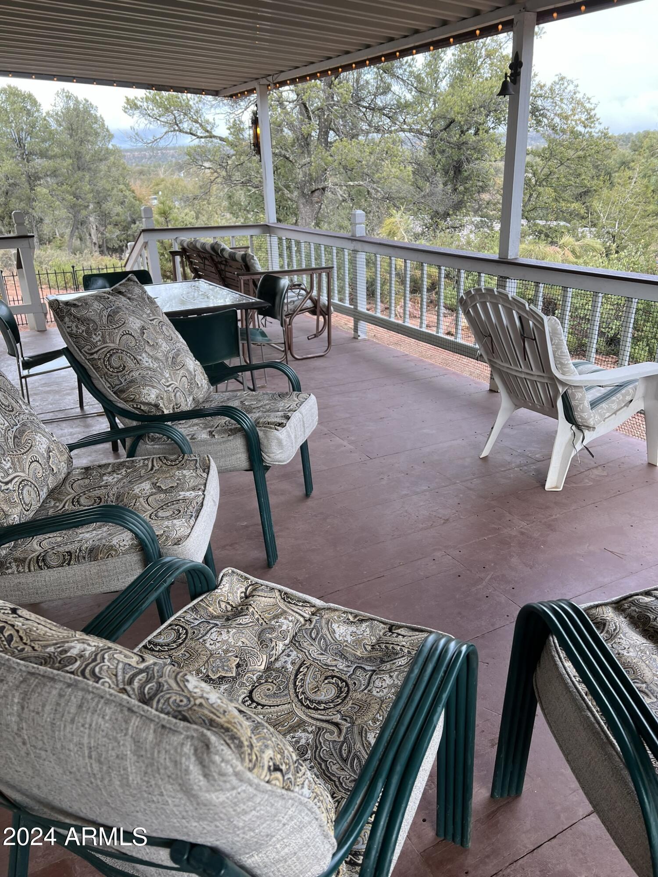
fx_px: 659
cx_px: 329
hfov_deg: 53.1
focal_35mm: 26
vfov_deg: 67.3
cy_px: 438
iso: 40
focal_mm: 5.7
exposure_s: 1/193
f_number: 1.5
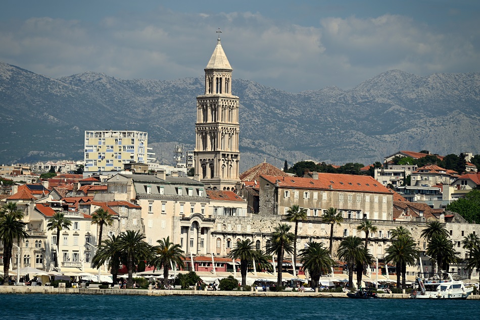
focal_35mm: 185
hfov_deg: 11.1
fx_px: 2467
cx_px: 240
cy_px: 160
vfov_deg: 7.4
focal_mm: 185
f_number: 6.3
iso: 100
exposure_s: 1/1250
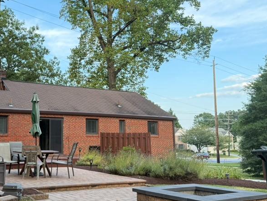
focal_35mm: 42
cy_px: 95
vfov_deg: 34.4
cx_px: 73
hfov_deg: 43.6
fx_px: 324
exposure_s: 1/243
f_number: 1.78
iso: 125
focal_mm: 6.76
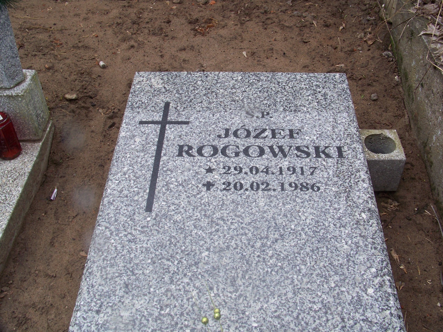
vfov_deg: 38.7
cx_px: 222
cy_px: 166
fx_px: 474
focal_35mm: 37
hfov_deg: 50.1
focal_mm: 6.75
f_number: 5.6
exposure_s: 1/40
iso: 64
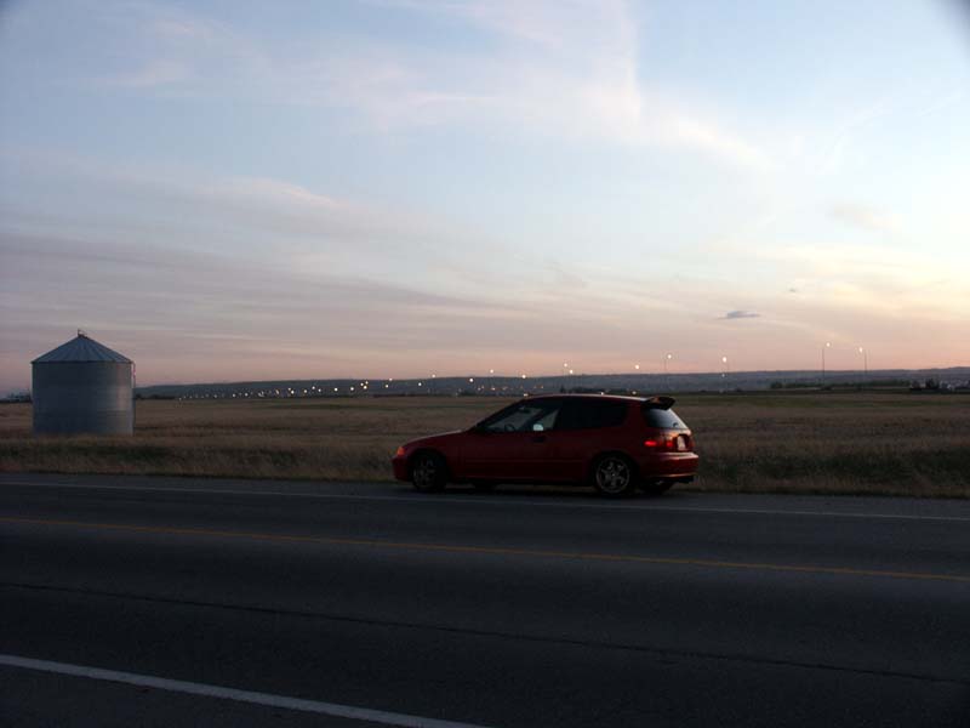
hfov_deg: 45.8
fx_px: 1149
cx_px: 485
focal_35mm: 41
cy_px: 364
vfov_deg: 35.1
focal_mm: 10.55
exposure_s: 1/90
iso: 100
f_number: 3.5
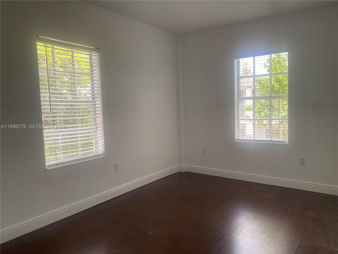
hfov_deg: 67.3
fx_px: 254
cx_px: 169
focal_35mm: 26
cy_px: 127
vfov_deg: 53.1
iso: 50
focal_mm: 4.25
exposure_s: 1/121
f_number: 1.8
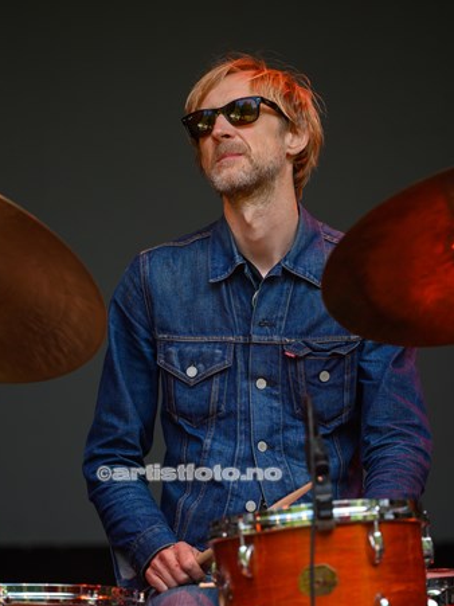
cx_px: 179
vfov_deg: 7.0
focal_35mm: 284
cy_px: 392
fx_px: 4969
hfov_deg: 5.2
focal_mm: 185
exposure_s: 1/800
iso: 320
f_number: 2.8
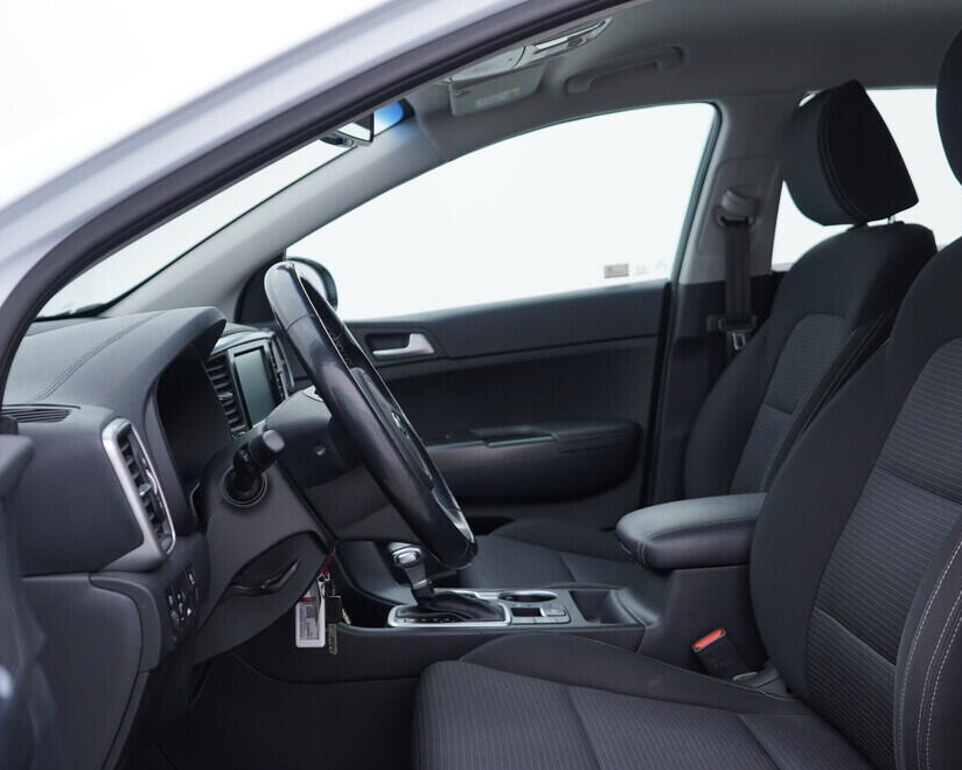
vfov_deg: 35.7
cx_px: 494
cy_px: 390
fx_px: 1196
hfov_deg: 43.8
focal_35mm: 42
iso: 125
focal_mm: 24
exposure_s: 1/50
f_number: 3.2
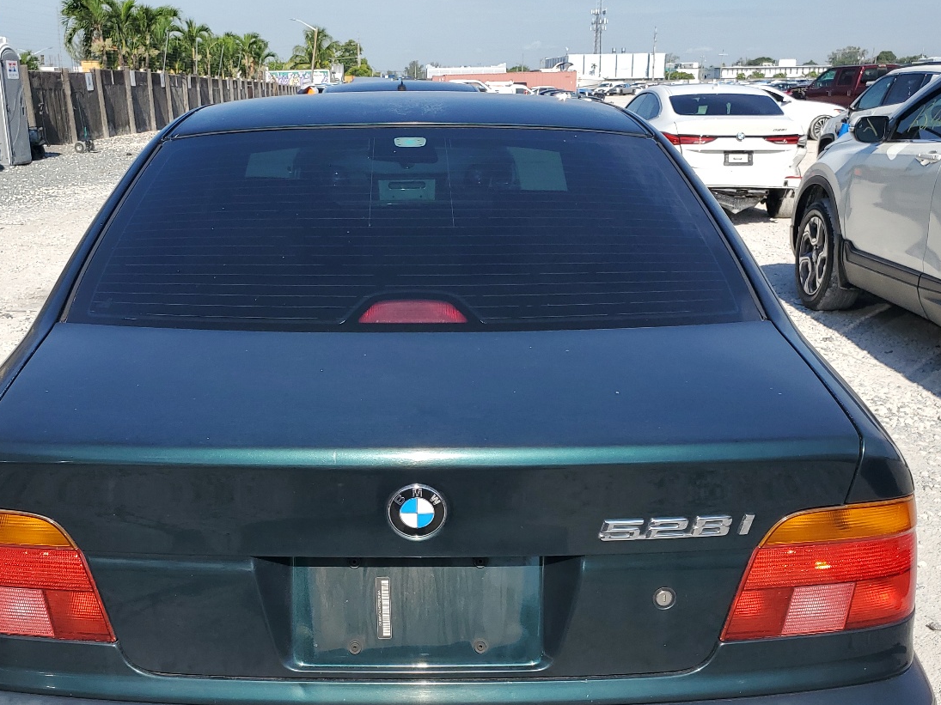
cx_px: 416
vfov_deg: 37.2
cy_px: 490
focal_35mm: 38
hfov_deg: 48.9
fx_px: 1033
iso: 50
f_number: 1.5
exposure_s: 1/3333
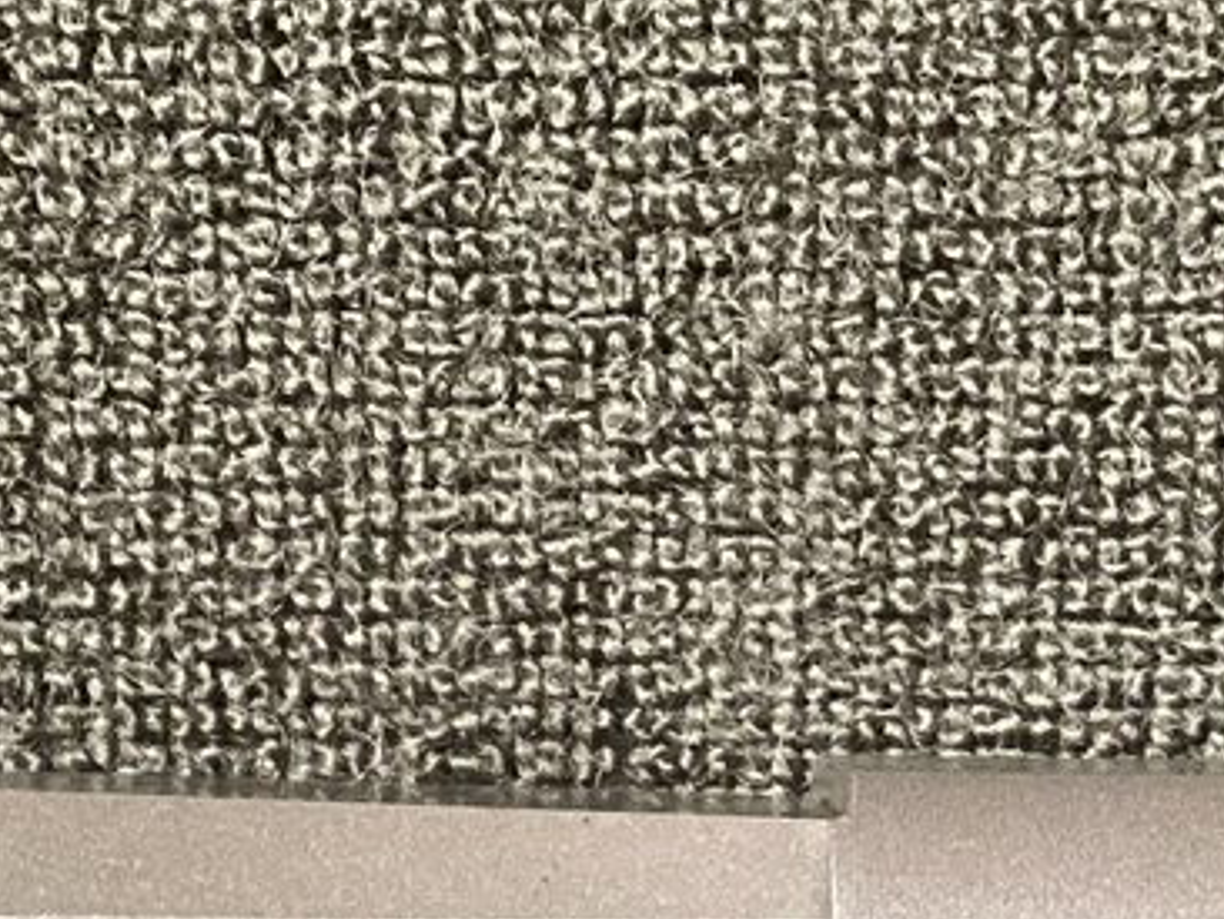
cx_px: 430
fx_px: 4529
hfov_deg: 15.4
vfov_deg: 10.7
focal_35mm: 128
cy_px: 1790
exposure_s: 1/60
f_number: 2.4
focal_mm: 3.3
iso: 320
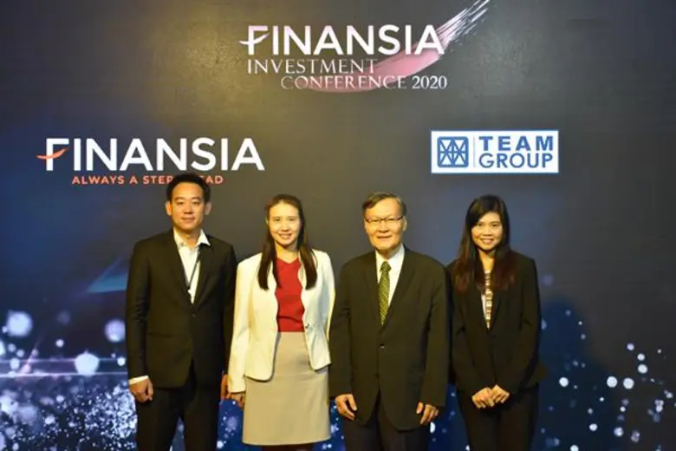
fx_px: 845
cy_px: 226
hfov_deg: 43.6
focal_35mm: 45
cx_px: 338
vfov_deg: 29.9
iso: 450
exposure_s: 1/60
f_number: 4
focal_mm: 30
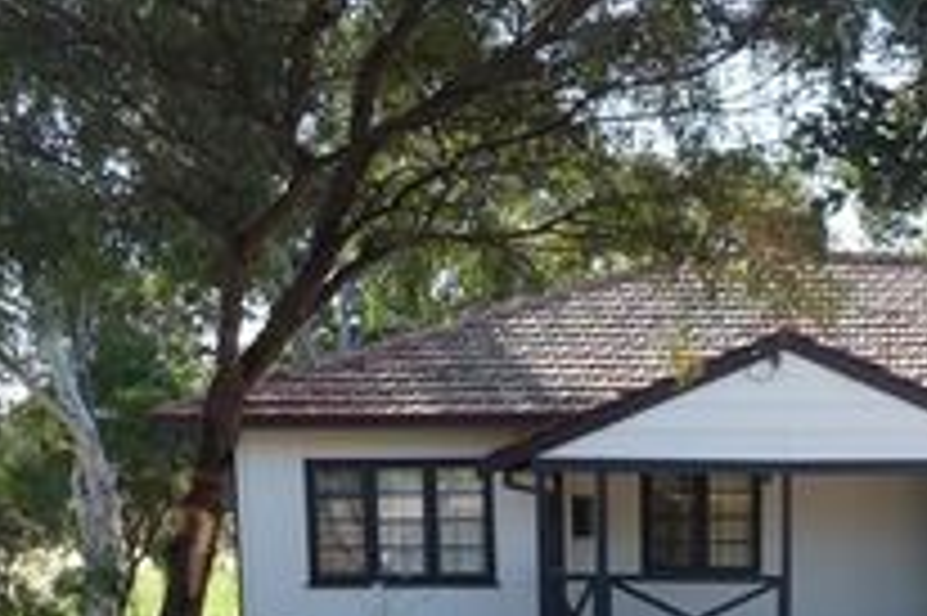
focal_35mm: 64
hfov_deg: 30.3
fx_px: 1647
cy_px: 623
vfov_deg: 20.5
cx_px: 796
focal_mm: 4.7
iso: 100
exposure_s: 1/200
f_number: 3.3
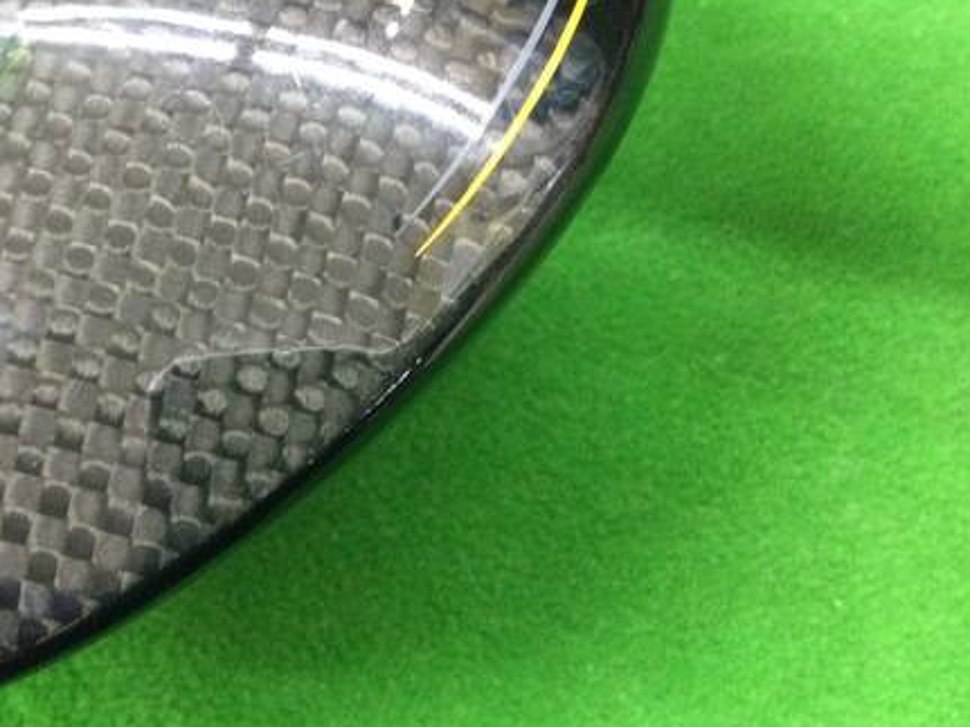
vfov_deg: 31.2
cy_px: 227
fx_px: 1289
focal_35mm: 46
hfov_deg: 40.9
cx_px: 360
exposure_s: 1/17
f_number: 2.4
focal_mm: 3.3
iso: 200
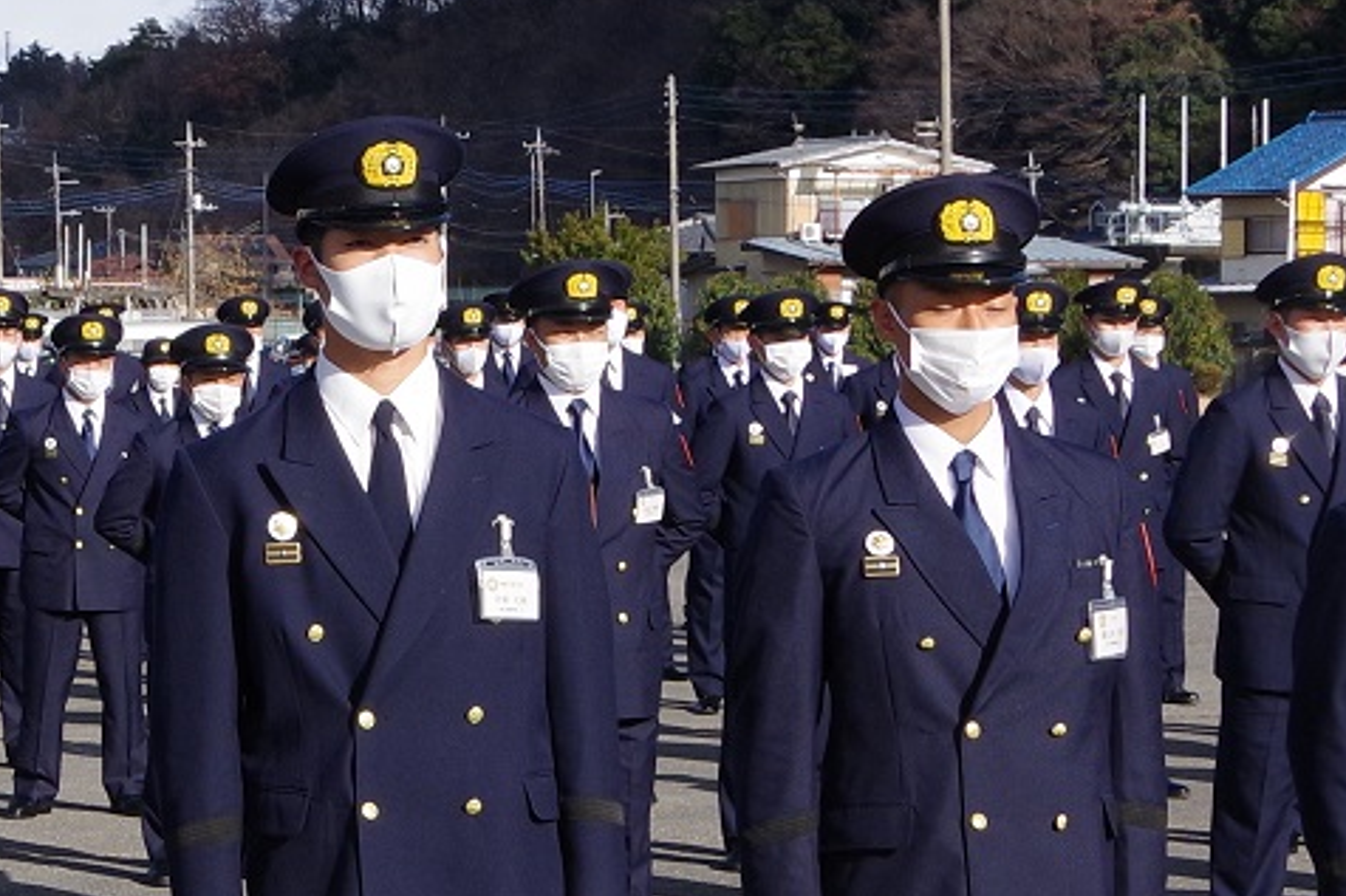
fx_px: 4672
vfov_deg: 11.0
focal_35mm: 125
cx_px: 150
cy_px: 458
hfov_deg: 16.2
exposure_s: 1/500
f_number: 9
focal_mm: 21
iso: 400
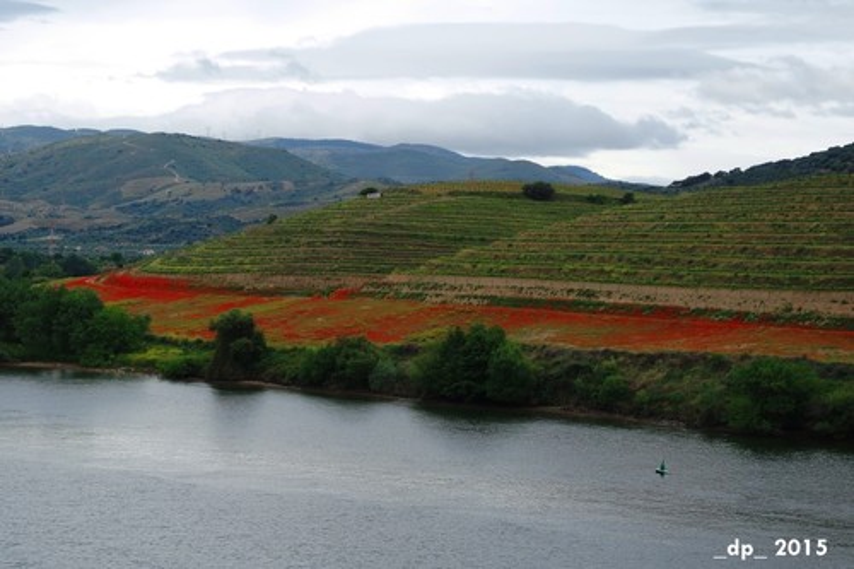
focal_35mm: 77
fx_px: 1826
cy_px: 284
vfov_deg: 17.7
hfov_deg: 26.3
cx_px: 427
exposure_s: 1/250
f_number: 6.3
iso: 100
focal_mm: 50
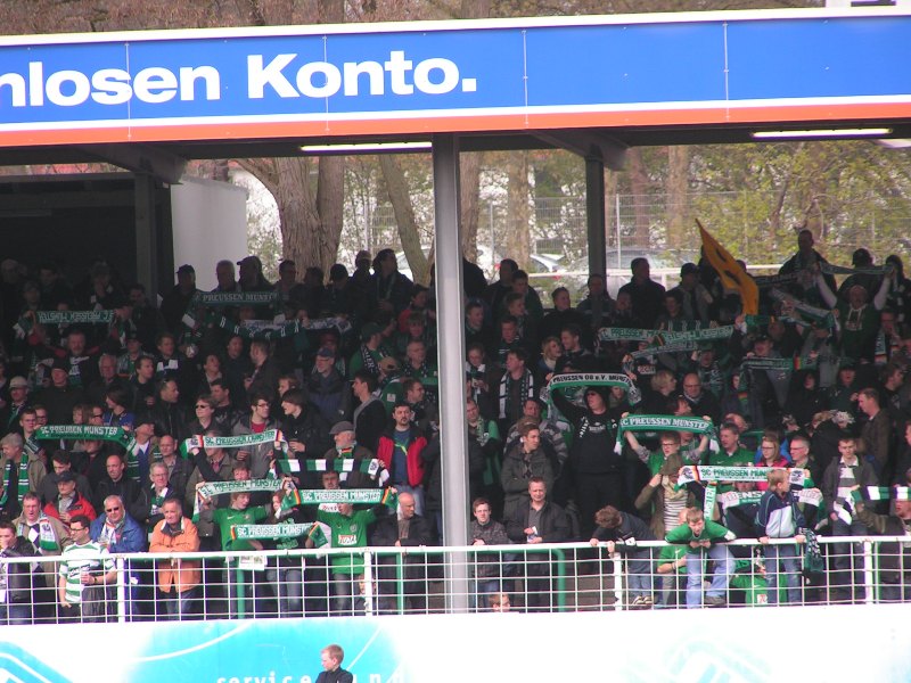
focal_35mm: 380
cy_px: 342
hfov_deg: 5.2
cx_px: 456
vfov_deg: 3.9
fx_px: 10001
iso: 50
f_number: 4
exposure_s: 1/400
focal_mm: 58
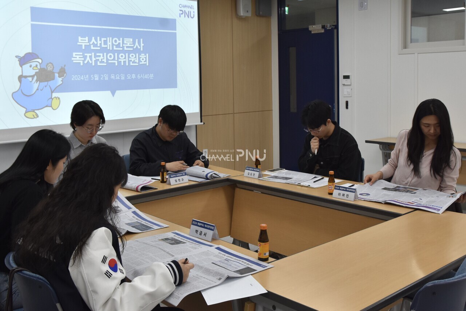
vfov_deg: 41.7
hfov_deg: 59.5
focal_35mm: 32
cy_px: 156
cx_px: 233
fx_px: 408
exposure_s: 1/160
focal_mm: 21
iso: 800
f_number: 7.1
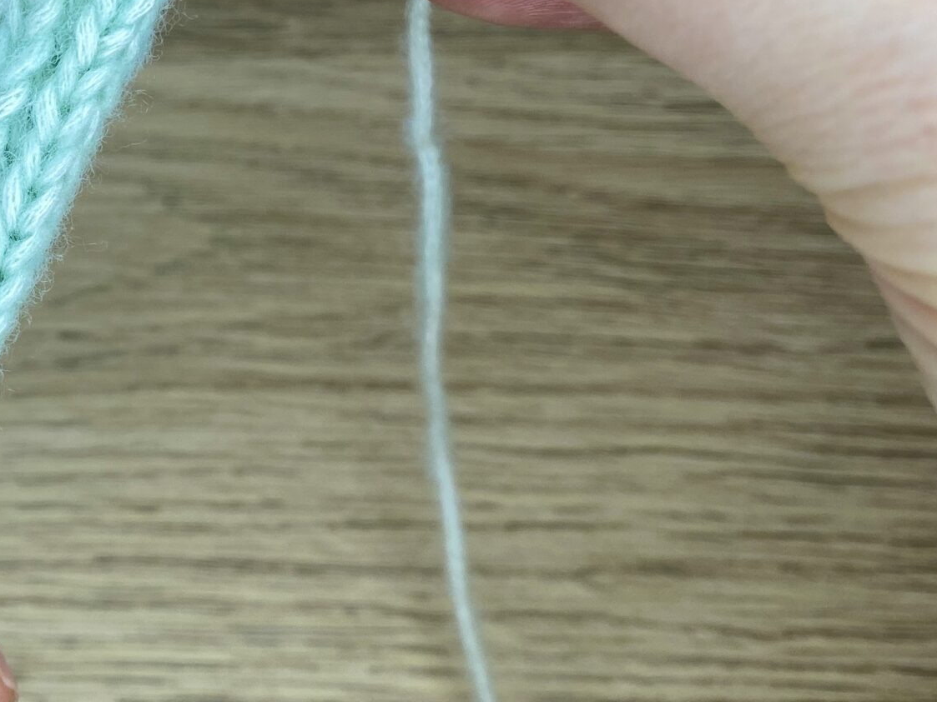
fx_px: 1543
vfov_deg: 25.3
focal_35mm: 57
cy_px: 155
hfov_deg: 31.2
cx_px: -5
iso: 32
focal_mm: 4.25
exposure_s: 1/100
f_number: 1.8
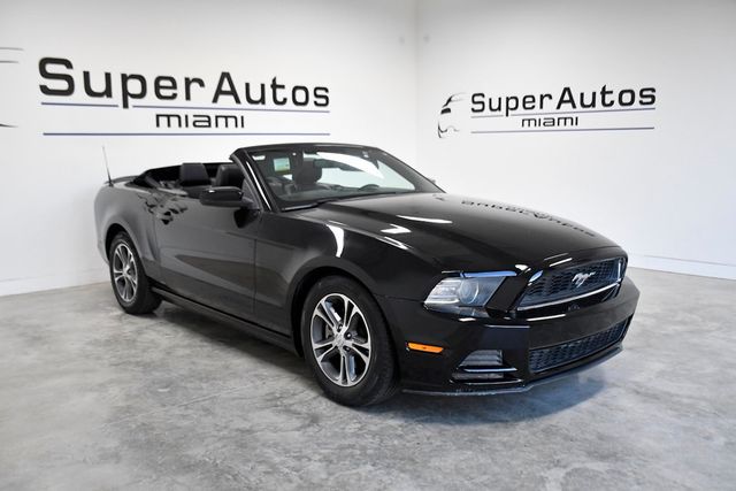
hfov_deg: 57.2
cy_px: 246
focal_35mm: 33
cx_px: 368
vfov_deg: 40.0
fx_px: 675
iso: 2500
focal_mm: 22
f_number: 3.5
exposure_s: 1/1000
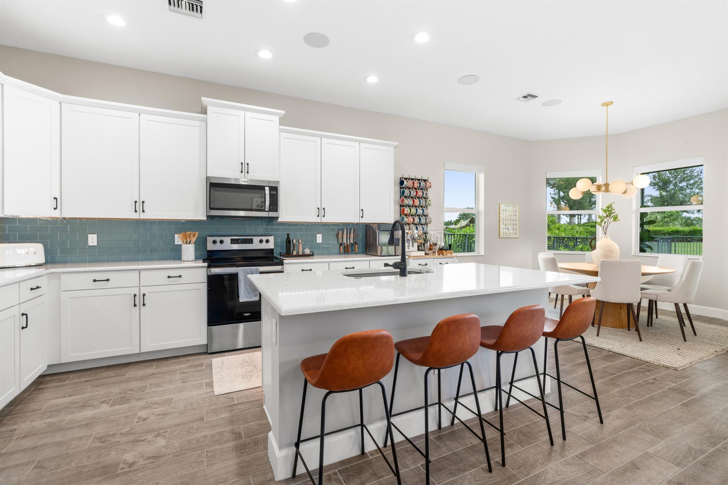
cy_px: 242
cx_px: 364
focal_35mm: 16
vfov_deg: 73.7
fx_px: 324
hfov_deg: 96.7
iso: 400
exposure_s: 1/4
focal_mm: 16
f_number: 9
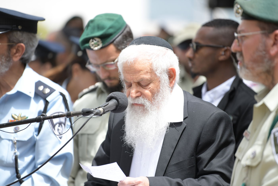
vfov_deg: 6.9
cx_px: 139
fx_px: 1544
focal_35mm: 200
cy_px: 93
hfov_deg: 10.3
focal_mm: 200
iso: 500
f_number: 2.8
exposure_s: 1/2000
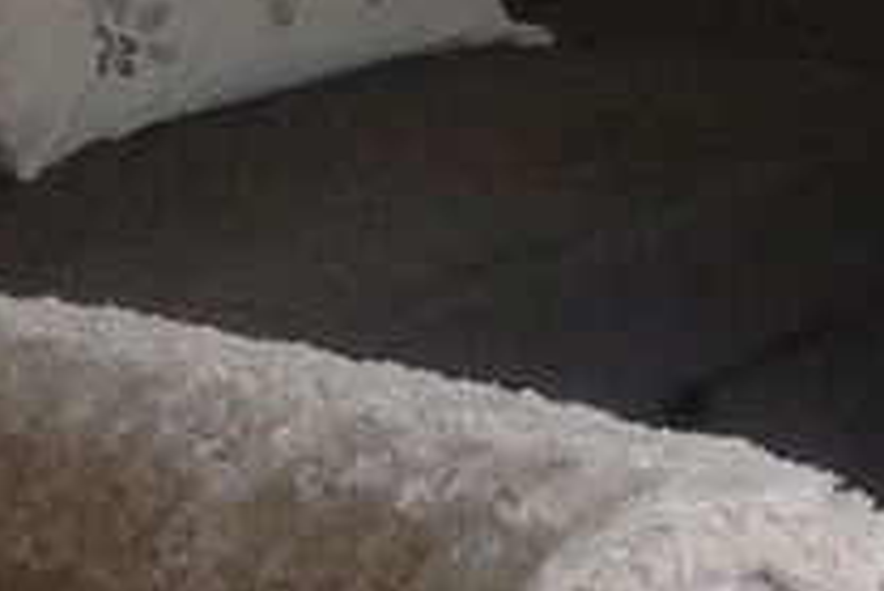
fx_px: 6856
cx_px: 3077
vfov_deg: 4.9
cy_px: -53
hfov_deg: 6.4
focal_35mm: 279
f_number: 2.4
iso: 100
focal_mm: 4.28
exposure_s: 1/120
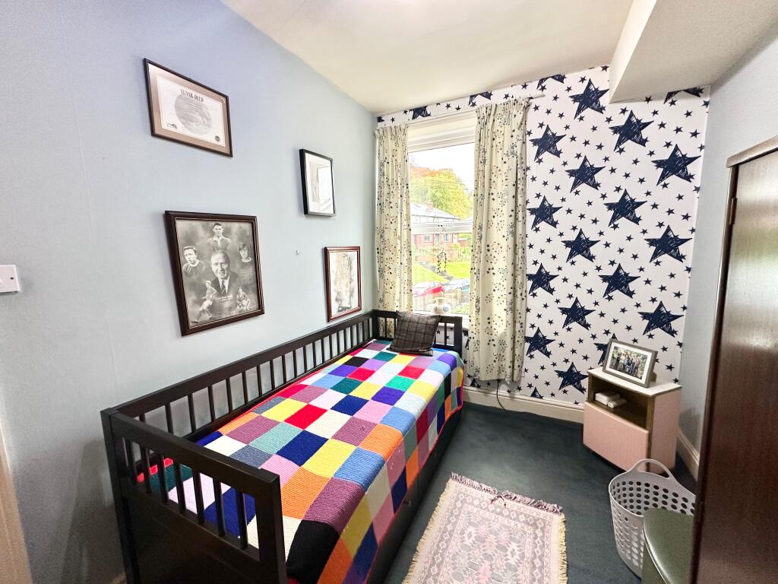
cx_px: 389
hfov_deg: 102.1
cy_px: 292
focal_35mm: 14
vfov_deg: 85.7
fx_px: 315
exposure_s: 1/50
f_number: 2.2
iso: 160
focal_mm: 2.22
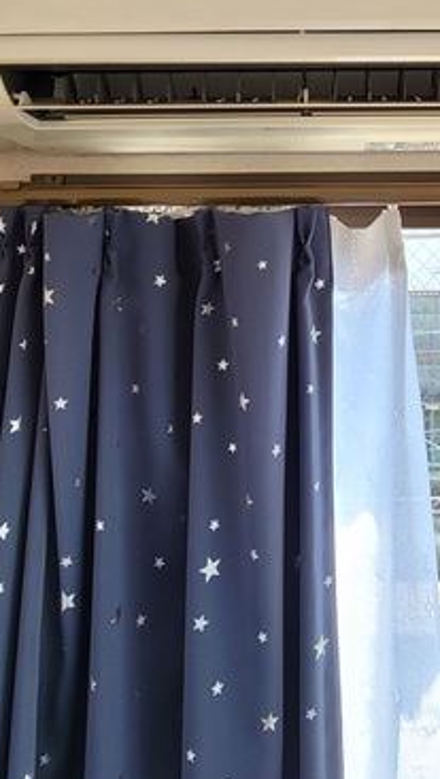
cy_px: 189
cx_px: 354
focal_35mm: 27
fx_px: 559
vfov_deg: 65.3
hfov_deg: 41.1
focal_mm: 2.2
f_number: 2.2
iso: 64
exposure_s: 1/50
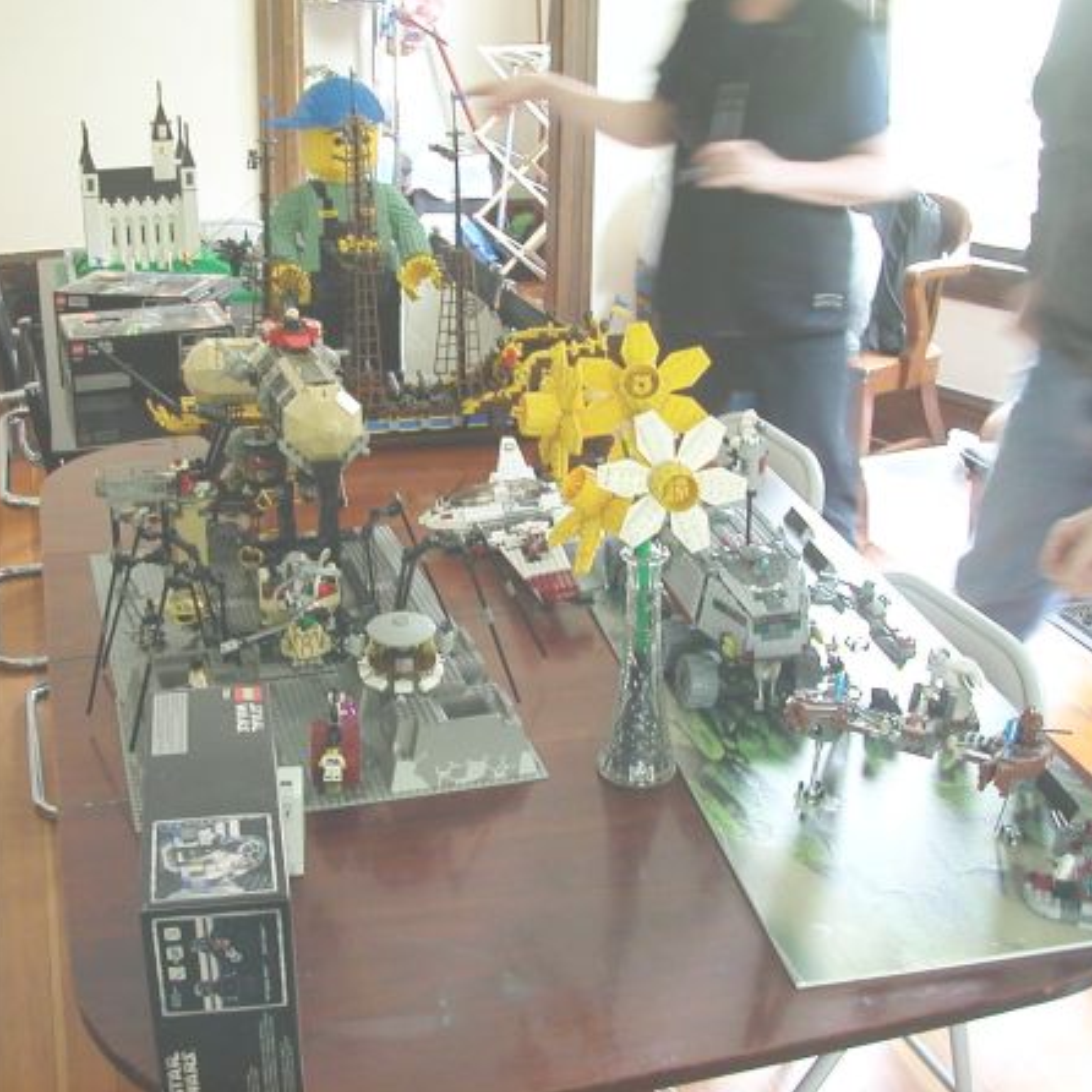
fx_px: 1570
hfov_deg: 38.3
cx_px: 524
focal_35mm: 44
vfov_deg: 38.3
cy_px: 548
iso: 100
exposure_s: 1/6.6
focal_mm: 5.6
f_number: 2.7
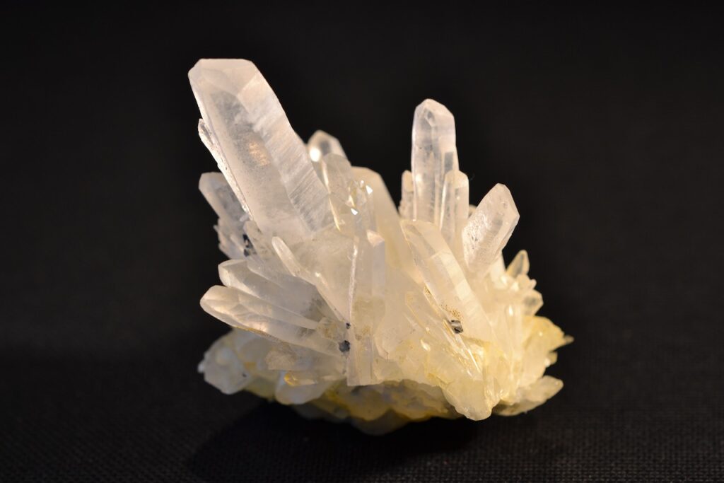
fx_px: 2564
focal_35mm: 128
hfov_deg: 16.1
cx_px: 362
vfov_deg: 10.8
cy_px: 242
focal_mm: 85
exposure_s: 1/15
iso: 100
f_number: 6.3
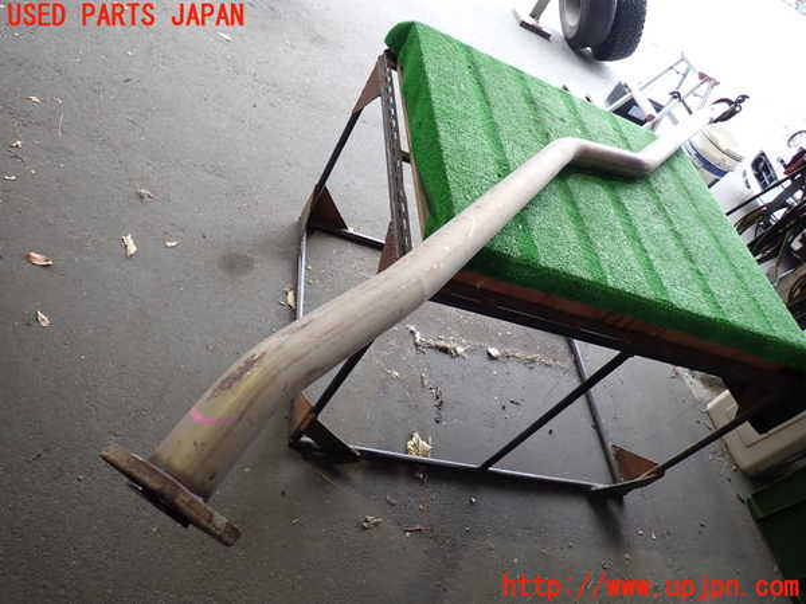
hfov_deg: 69.4
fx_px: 582
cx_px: 403
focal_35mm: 25
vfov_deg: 54.9
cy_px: 302
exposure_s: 1/60
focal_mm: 4.5
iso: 160
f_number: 2
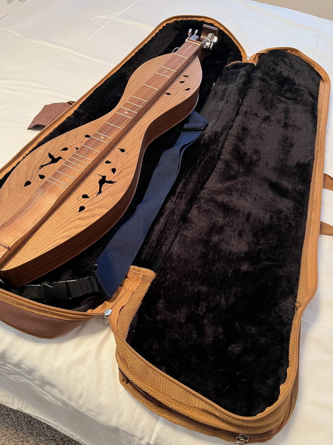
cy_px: 222
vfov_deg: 67.3
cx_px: 166
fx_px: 333
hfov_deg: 53.1
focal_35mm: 26
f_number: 1.6
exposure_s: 1/40
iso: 500
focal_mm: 5.1
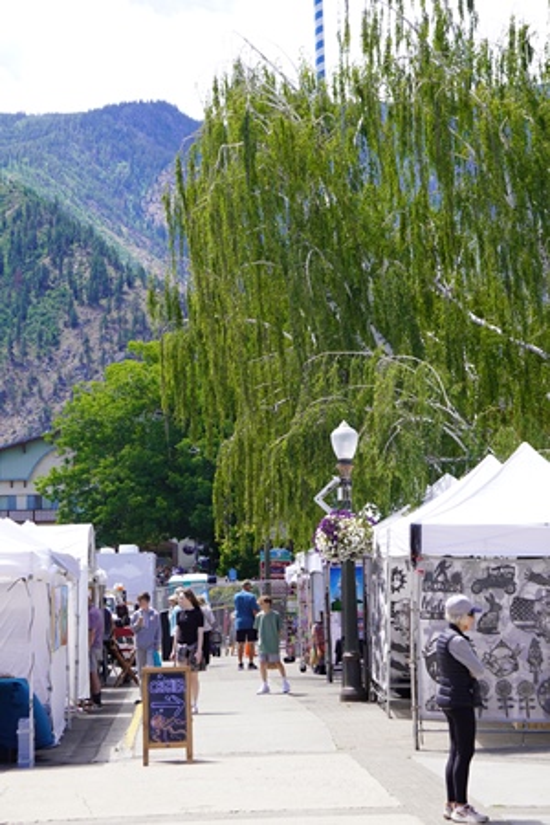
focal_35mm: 82
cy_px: 412
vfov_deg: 24.6
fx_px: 1890
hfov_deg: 16.6
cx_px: 275
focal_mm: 55
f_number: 6.3
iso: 100
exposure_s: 1/160
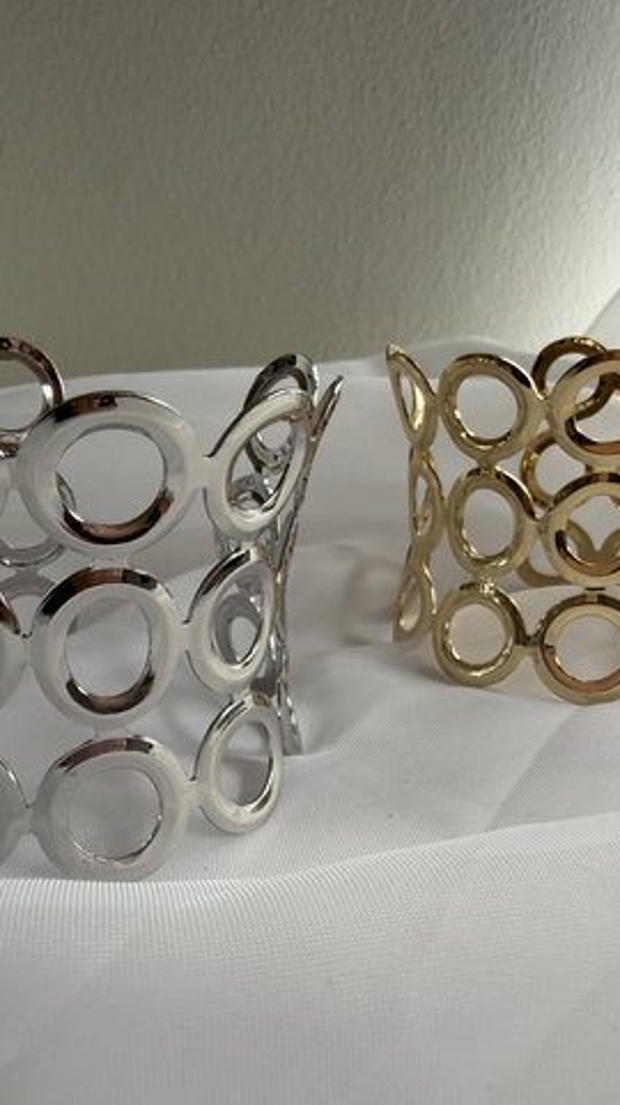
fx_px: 849
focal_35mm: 29
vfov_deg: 66.0
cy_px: 523
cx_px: 276
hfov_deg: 40.1
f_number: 2.2
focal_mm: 2.22
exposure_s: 1/99
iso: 50
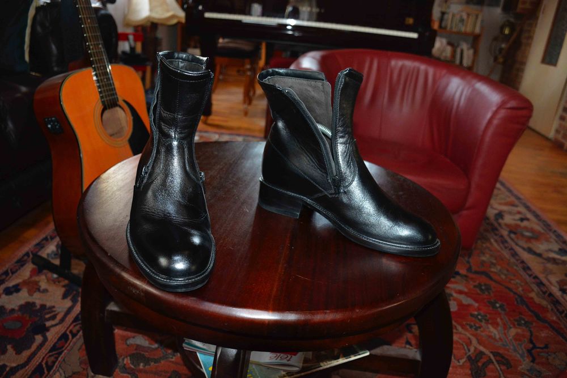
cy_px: 189
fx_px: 425
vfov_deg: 47.9
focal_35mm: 27
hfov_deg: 67.4
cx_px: 284
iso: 1800
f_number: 3.5
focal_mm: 18
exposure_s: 1/80
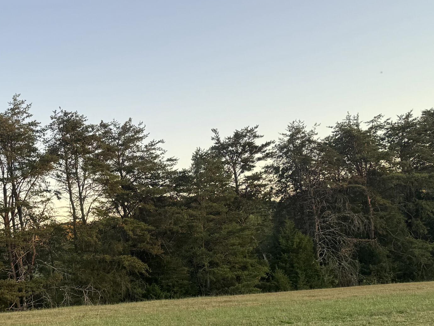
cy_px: 248
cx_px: 65
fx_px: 652
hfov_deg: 35.2
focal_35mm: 52
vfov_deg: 27.6
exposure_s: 1/302
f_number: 1.78
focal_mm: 6.76
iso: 80
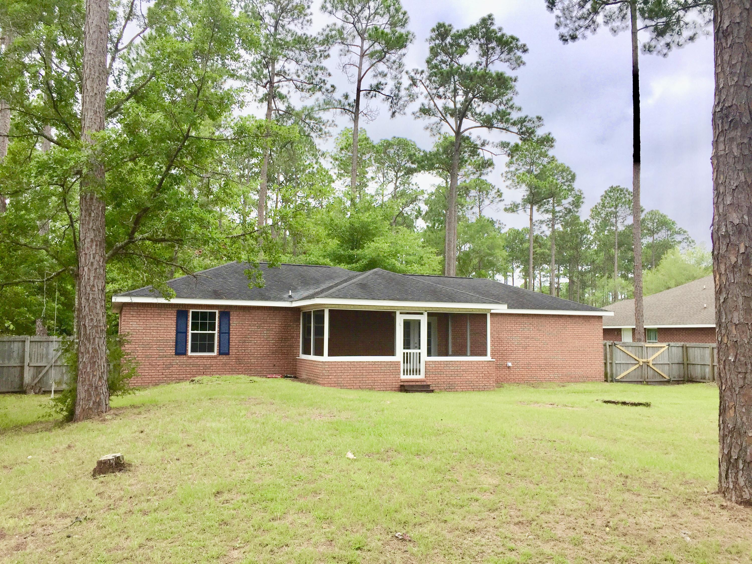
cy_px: 282
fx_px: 630
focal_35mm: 29
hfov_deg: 61.7
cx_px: 376
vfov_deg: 48.2
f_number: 2.2
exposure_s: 1/964
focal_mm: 4.15
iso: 32
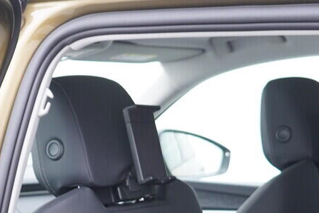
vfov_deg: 11.2
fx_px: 1028
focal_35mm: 116
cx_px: 106
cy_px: 342
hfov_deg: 17.6
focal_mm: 24
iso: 320
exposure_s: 1/40
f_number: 2.8
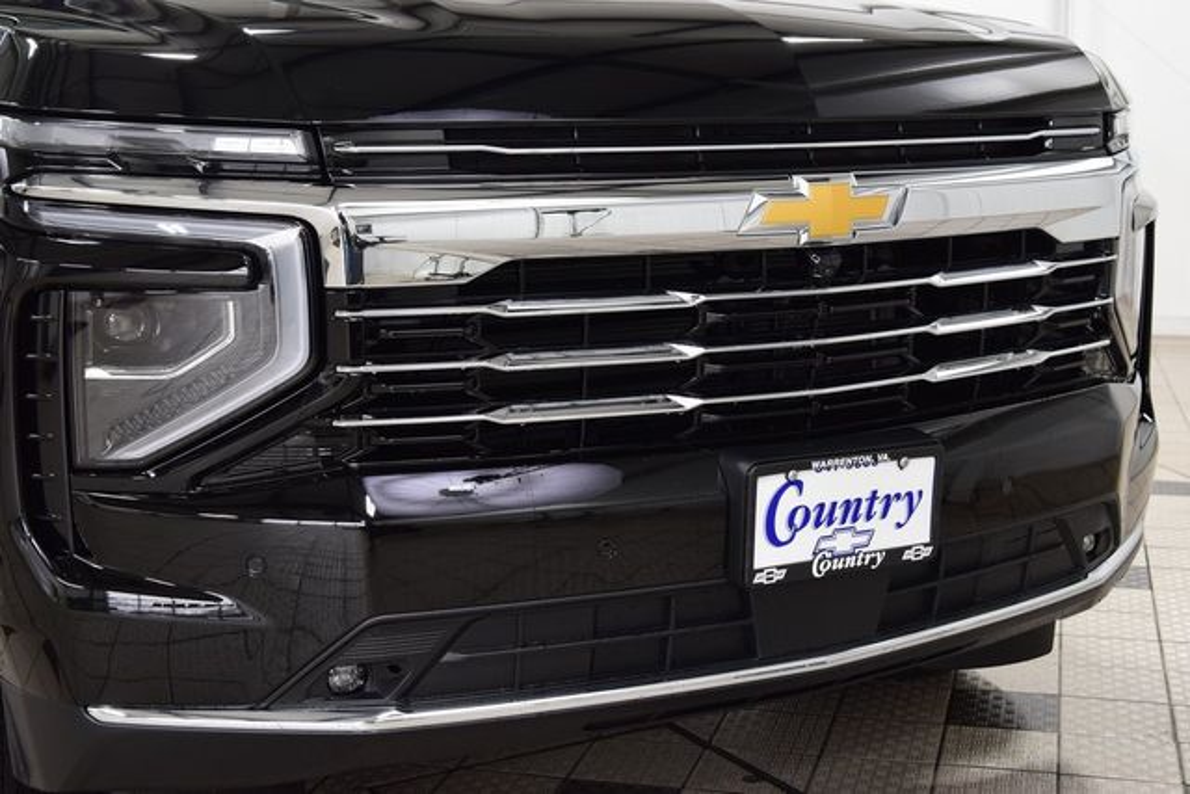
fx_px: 1736
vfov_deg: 25.8
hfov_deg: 37.8
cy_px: 397
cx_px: 595
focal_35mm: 52
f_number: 6.3
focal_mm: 35
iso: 640
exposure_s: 1/15
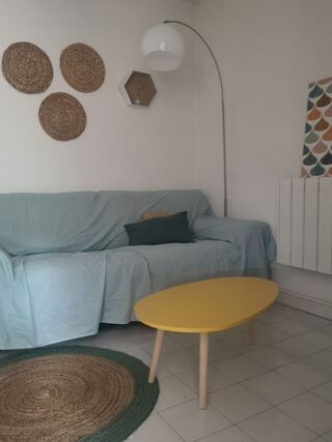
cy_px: 221
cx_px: 166
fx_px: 345
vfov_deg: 65.3
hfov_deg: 51.3
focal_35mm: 27
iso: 500
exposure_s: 1/20
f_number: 1.8
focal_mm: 3.95
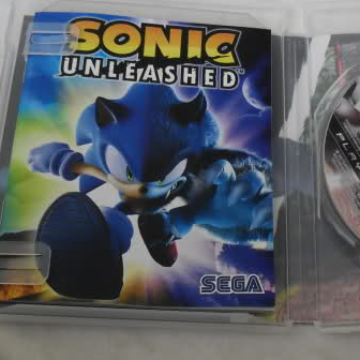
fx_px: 694
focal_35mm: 59
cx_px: 282
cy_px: 181
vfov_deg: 29.1
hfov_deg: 28.5
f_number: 3.2
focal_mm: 6.3
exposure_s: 1/45
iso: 120
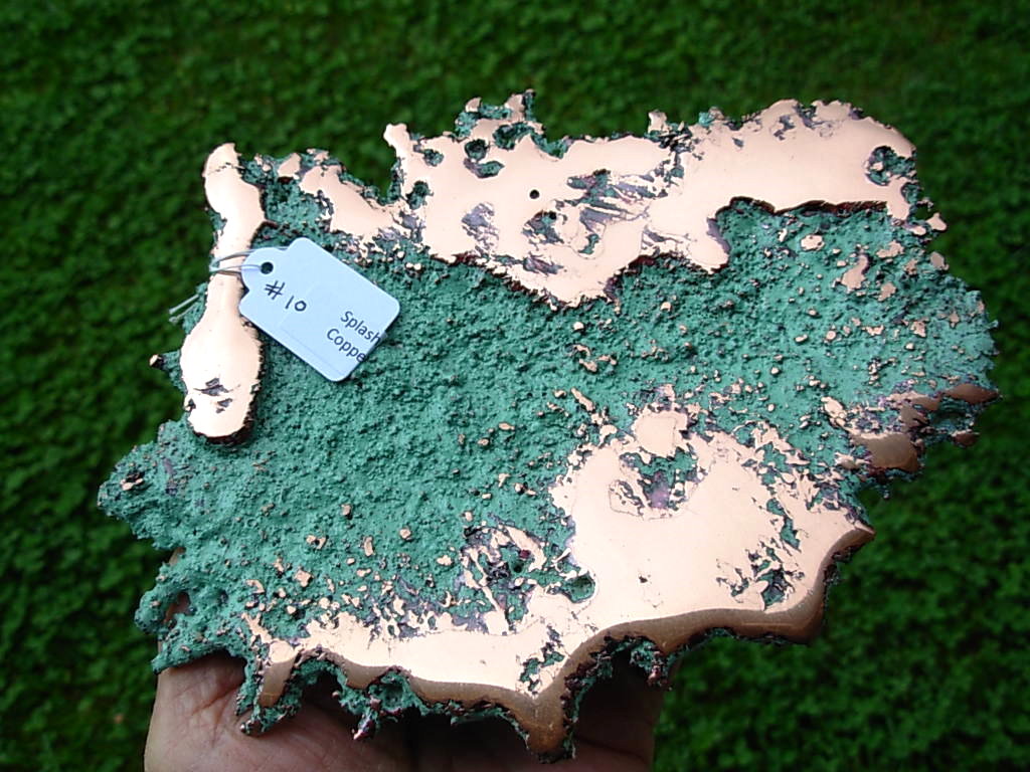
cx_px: 515
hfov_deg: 49.0
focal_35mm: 38
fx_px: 1131
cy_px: 386
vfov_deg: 37.7
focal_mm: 6.3
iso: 50
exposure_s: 1/704
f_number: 2.9
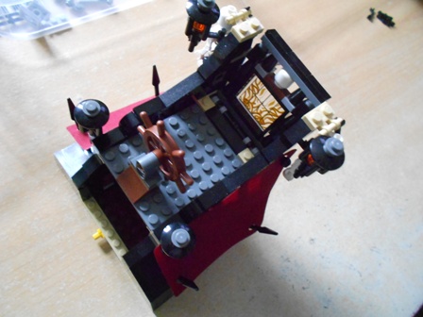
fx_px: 318
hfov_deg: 67.3
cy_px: 158
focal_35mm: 26
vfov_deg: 53.1
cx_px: 212
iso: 800
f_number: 3.2
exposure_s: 1/10
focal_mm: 4.6
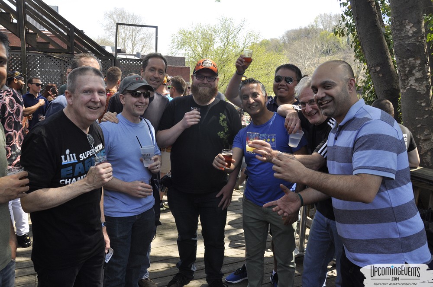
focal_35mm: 32
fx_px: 378
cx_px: 216
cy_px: 144
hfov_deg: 59.6
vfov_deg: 41.6
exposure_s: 1/200
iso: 400
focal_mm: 21
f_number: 10
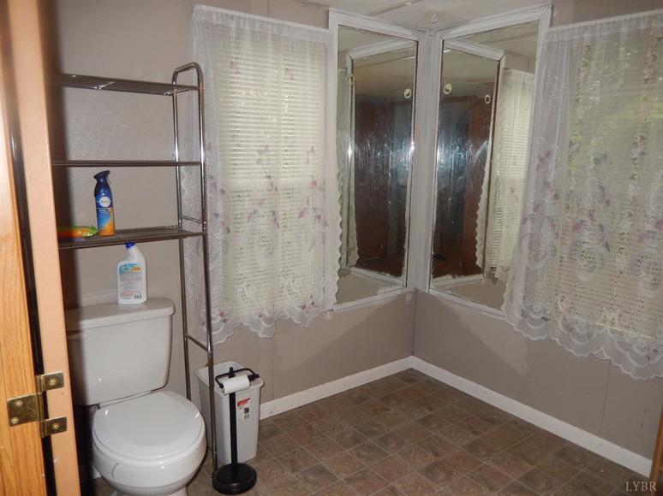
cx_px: 332
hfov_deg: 69.4
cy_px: 248
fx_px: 479
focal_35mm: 25
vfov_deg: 54.9
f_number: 3.4
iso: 200
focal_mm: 4.5
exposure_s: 1/30
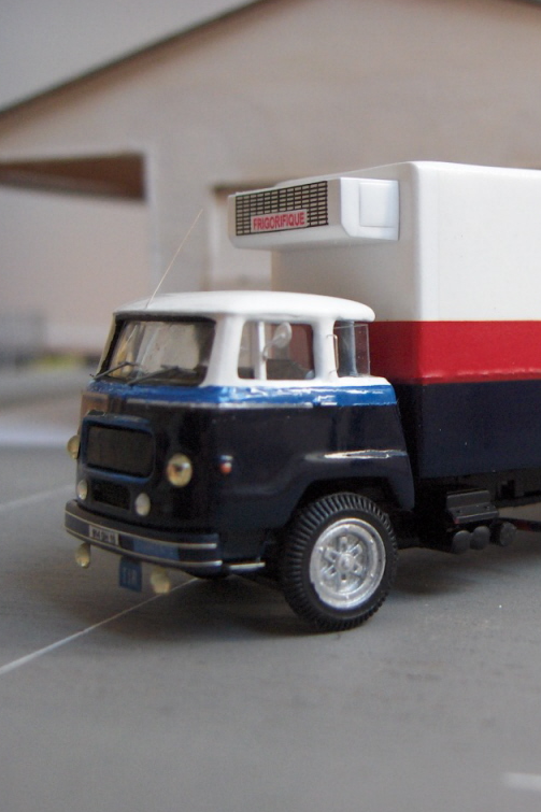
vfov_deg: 36.3
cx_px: 466
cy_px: 403
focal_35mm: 55
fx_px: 1240
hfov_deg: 24.1
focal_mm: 8
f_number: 2.8
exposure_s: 1/123
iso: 200
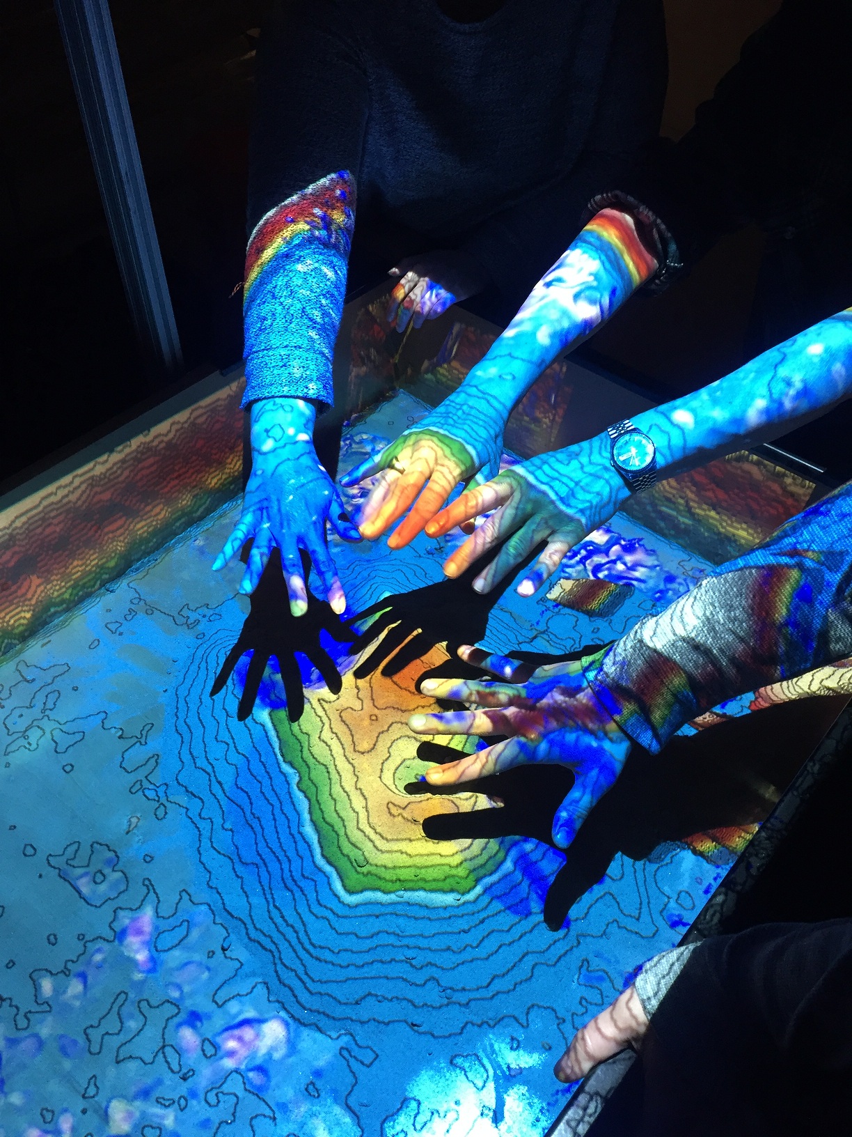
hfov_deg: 48.2
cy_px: 568
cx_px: 426
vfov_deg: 61.7
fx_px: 952
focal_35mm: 29
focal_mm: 4.15
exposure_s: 1/30
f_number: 2.2
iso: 100
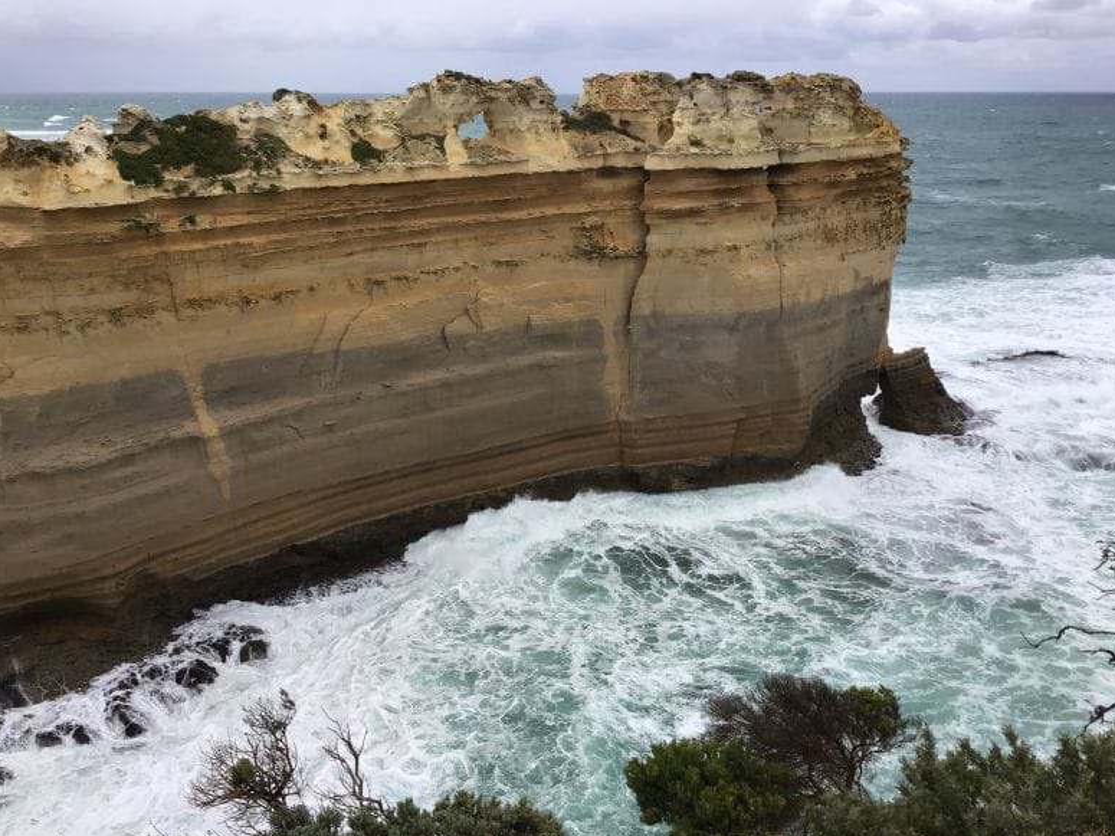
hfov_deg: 56.8
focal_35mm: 32
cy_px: 409
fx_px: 1031
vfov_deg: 44.1
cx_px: 548
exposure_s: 1/159
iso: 25
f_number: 2.4
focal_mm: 3.3
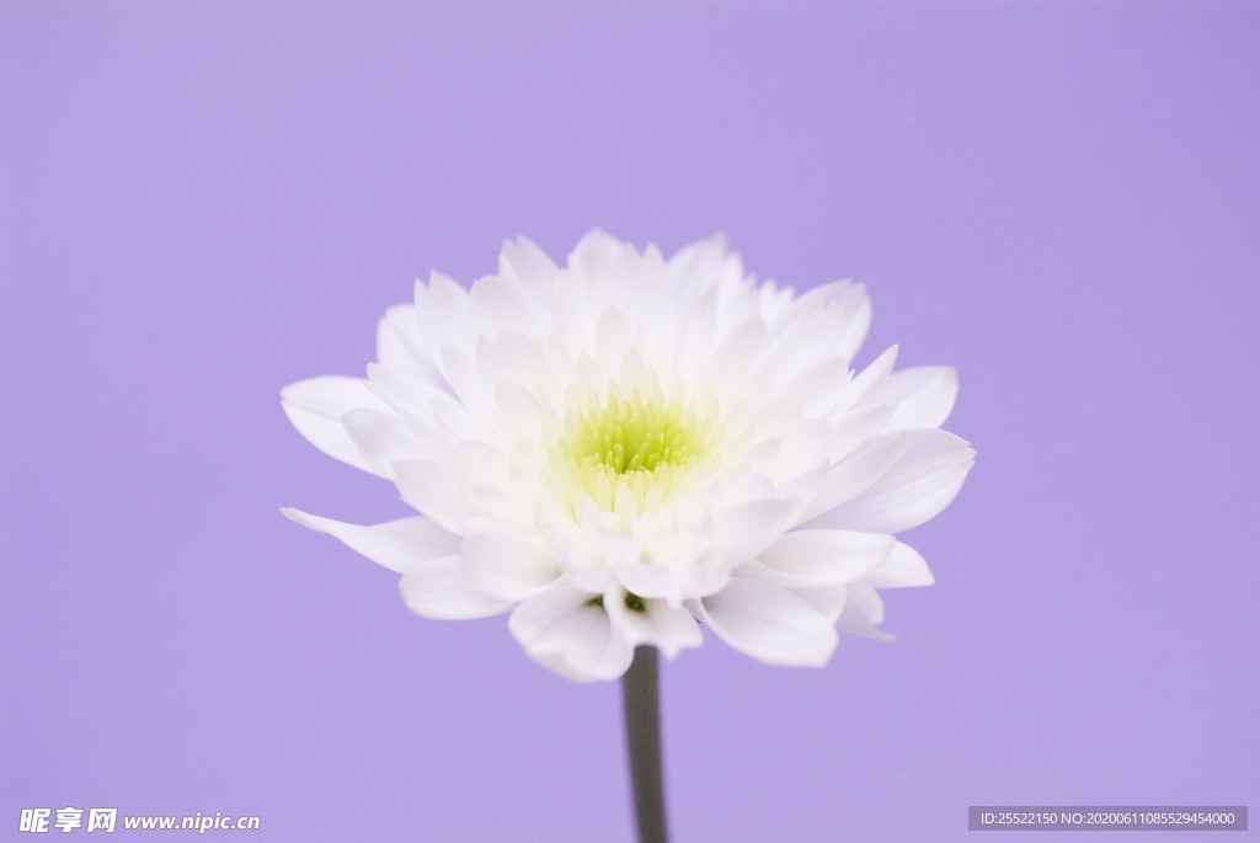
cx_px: 630
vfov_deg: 18.2
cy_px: 422
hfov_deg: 27.0
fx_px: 2628
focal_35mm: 75
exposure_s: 1/60
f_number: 4
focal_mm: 50
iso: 400
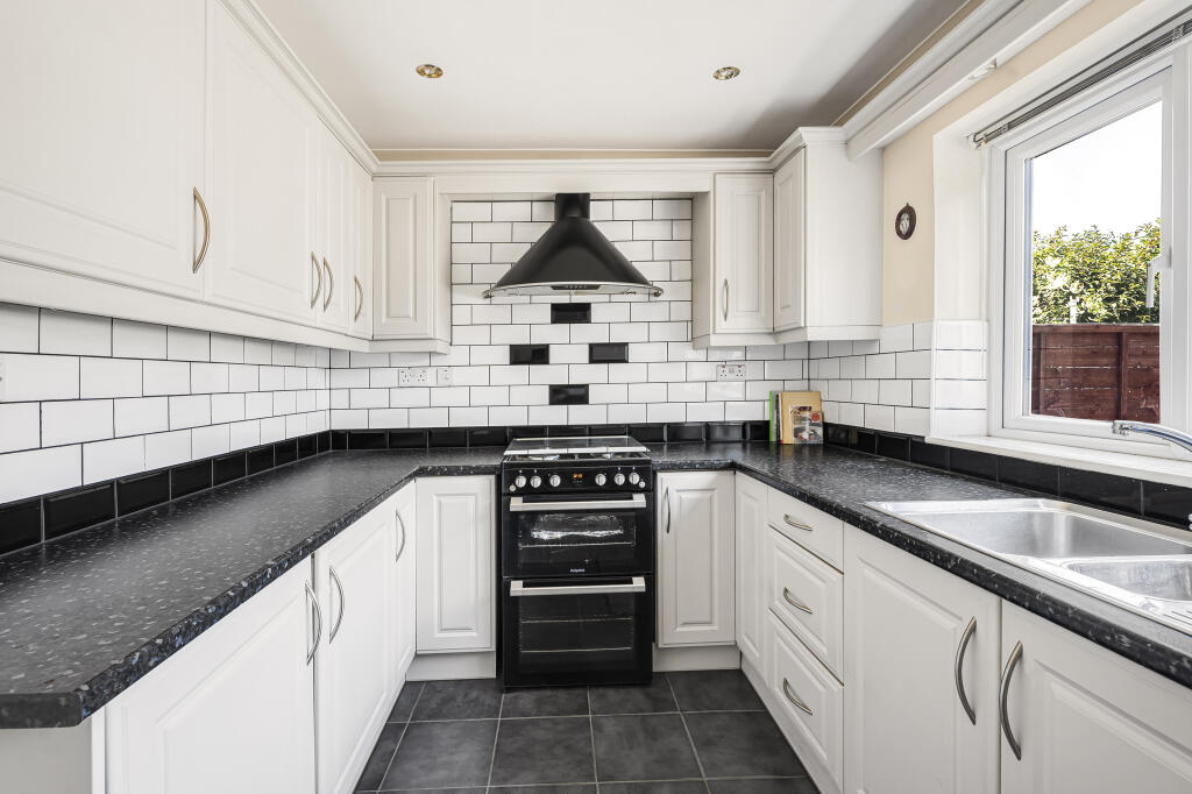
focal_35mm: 16
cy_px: 397
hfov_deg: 96.8
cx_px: 596
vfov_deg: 73.7
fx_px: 530
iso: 400
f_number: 9
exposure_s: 1/13
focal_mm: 16
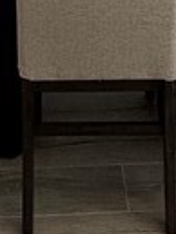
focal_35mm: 111
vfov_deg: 14.1
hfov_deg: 13.4
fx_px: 751
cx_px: 87
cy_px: -270
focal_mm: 2.22
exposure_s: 1/99
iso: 50
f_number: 2.2
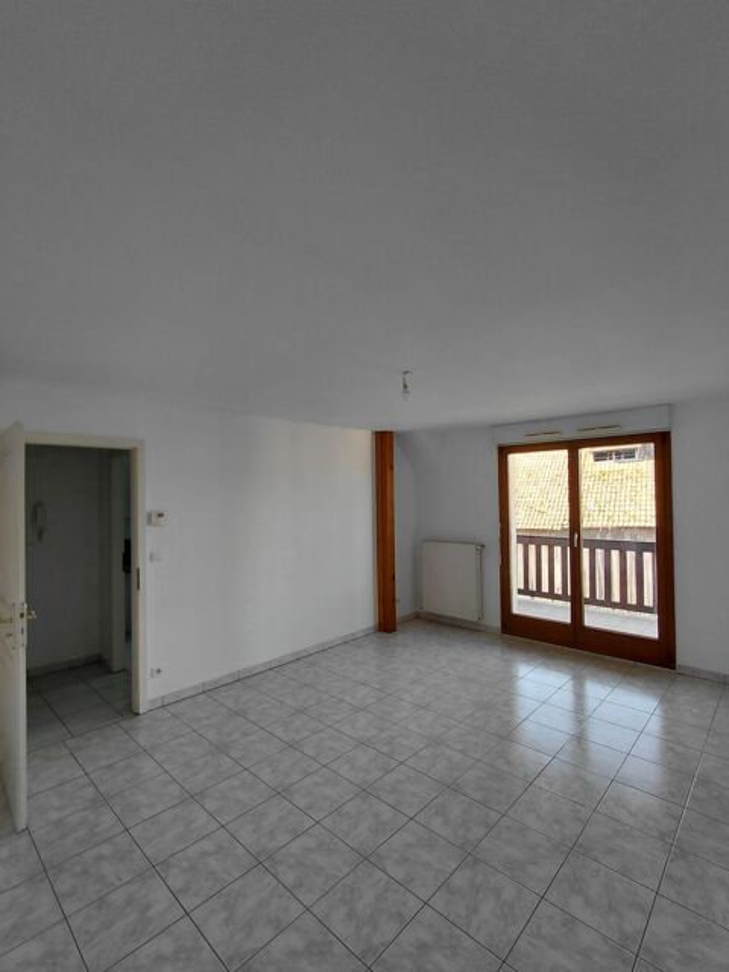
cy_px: 486
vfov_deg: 94.5
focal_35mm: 16
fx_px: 449
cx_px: 364
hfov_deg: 78.1
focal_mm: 1.64
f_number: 2.2
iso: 50
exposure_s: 1/60
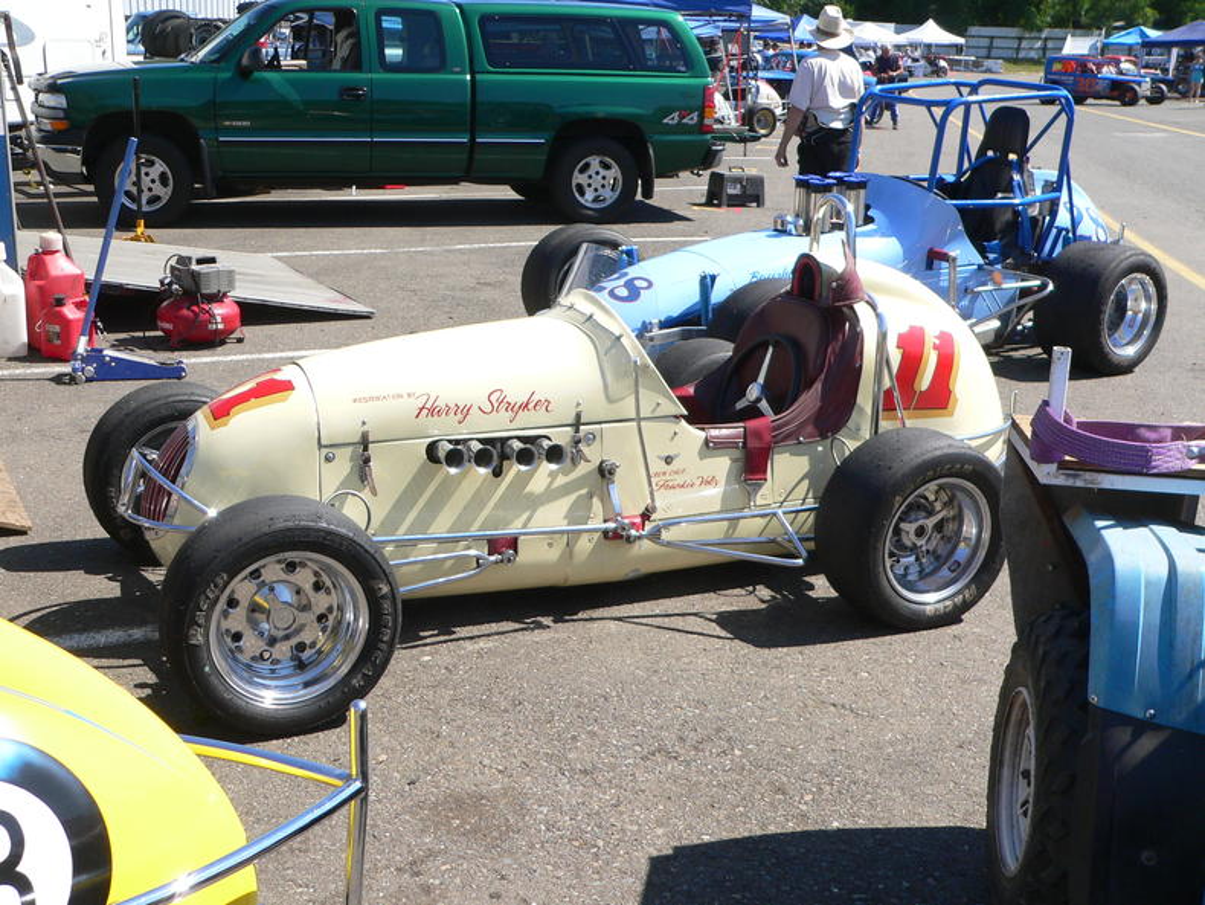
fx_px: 1428
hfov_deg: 45.8
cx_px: 602
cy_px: 452
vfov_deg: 35.2
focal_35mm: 41
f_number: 2.8
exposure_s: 1/1000
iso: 100
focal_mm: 6.8
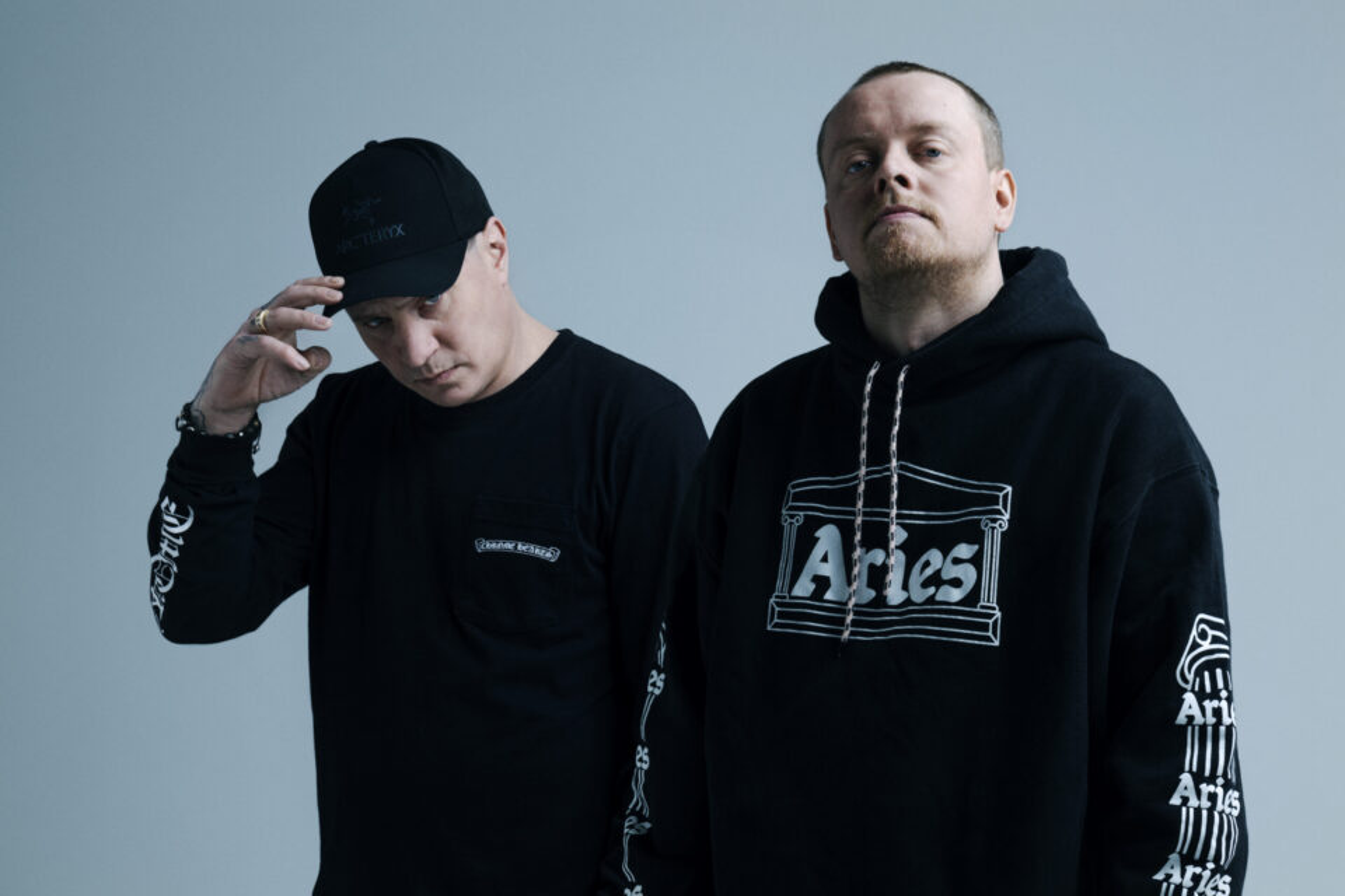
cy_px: 448
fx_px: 3101
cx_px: 672
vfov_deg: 16.5
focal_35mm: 83
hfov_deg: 24.5
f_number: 16
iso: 50
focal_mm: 83
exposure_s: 1/200
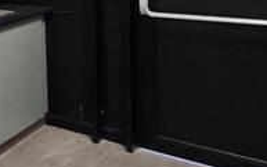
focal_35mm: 57
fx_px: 415
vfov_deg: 21.1
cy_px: -39
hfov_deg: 24.3
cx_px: -169
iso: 320
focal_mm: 2.2
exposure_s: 1/50
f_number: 1.9
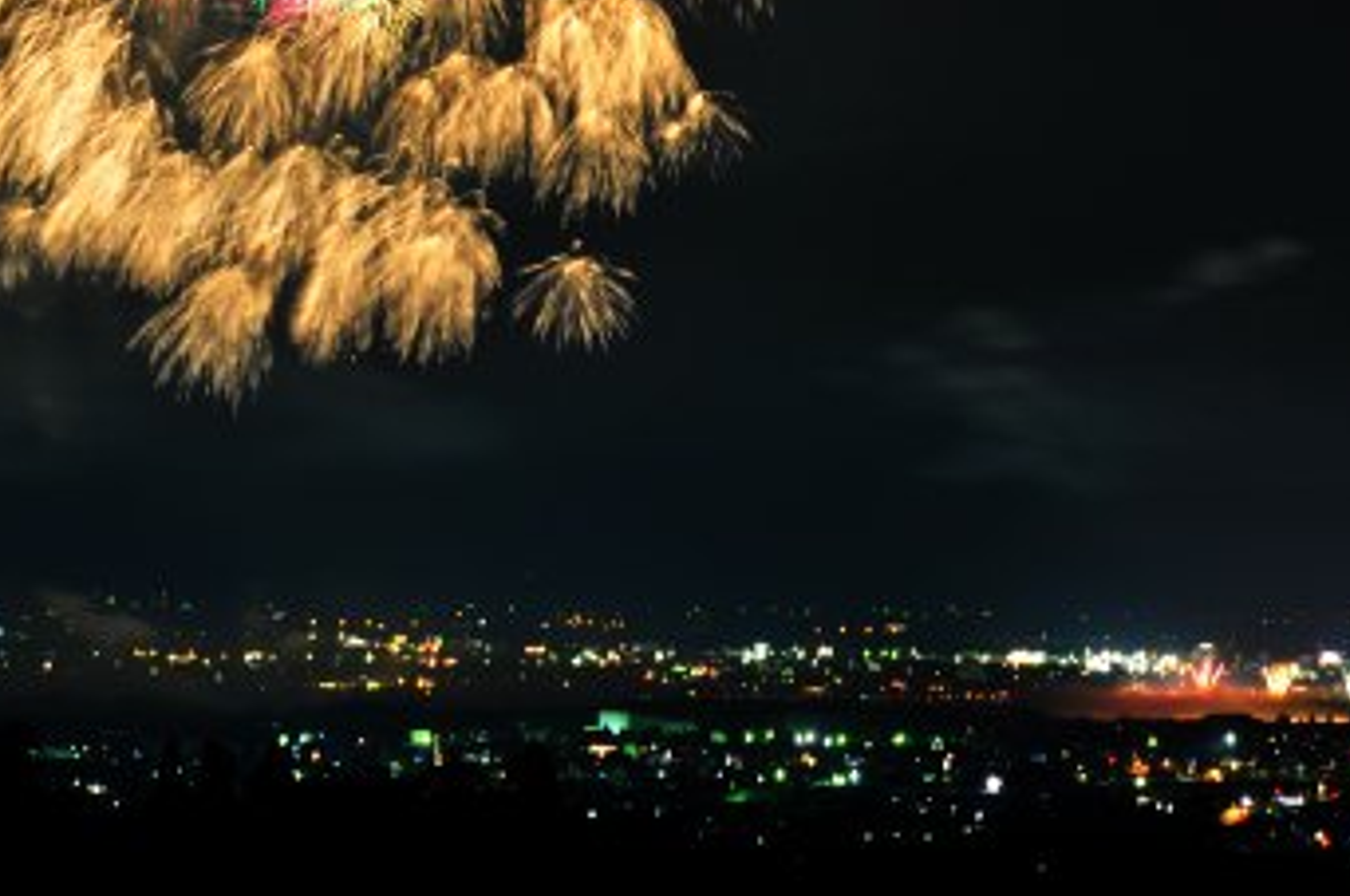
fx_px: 7040
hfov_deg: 10.9
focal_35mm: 188
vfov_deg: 7.3
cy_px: 197
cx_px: 912
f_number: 5
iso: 200
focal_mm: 70
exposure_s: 6.7
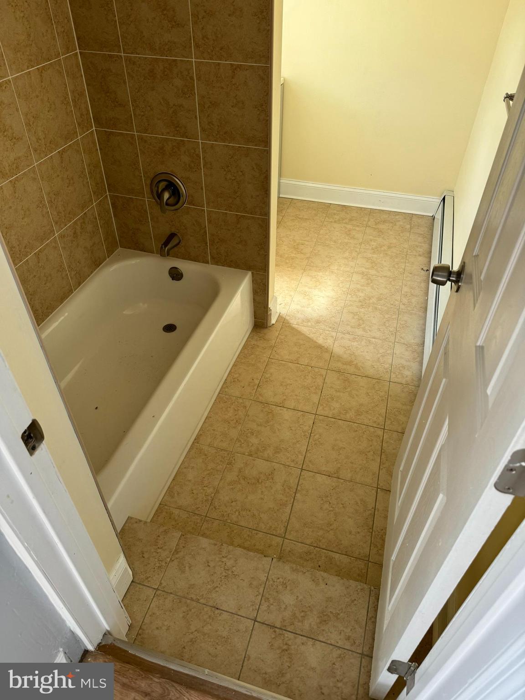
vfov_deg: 71.6
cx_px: 262
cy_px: 350
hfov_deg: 56.8
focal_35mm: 24
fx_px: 485
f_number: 1.78
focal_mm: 6.86
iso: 50
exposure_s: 1/122
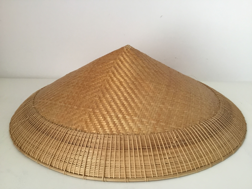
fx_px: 226
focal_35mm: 31
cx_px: 126
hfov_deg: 58.4
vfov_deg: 45.4
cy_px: 94
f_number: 2.4
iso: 100
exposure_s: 1/33
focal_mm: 3.3
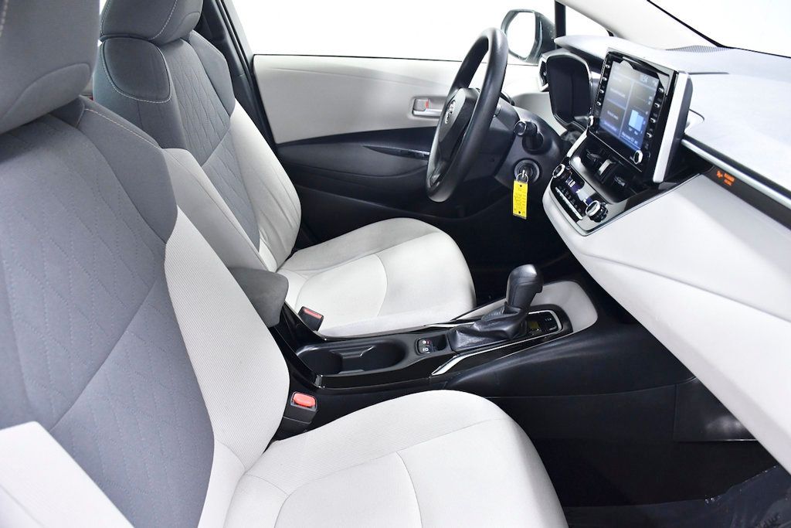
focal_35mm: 27
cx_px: 396
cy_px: 264
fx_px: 593
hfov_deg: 67.4
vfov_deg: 47.9
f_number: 5
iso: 2500
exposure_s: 1/100
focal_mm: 18
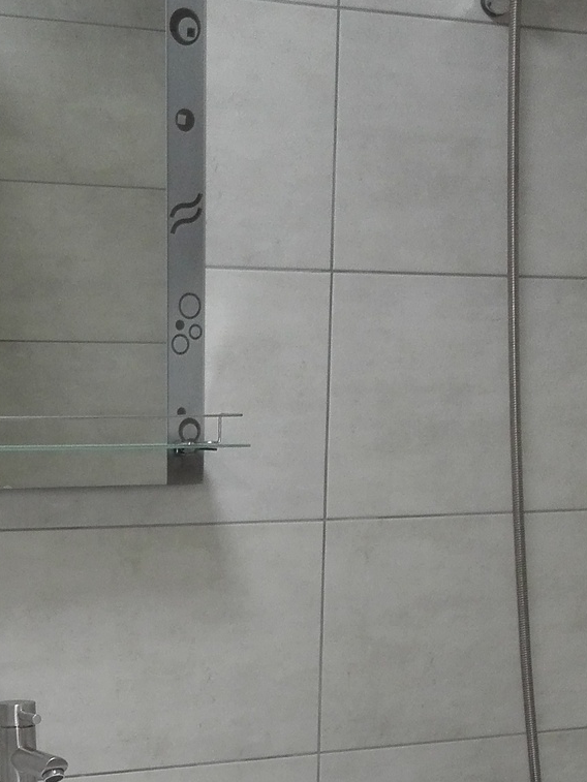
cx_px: 71
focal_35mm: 73
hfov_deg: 19.8
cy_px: 750
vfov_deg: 25.6
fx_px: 1650
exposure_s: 1/33
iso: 290
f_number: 2
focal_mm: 3.79
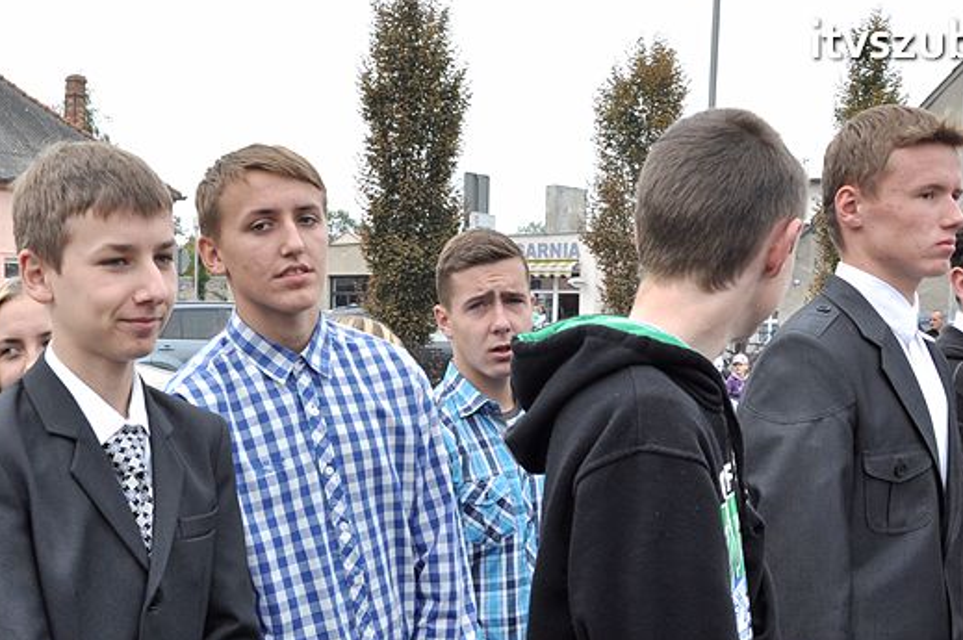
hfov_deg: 36.5
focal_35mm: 54
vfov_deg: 24.6
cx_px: 327
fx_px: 1443
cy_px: 502
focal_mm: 22
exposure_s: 1/250
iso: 500
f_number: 8
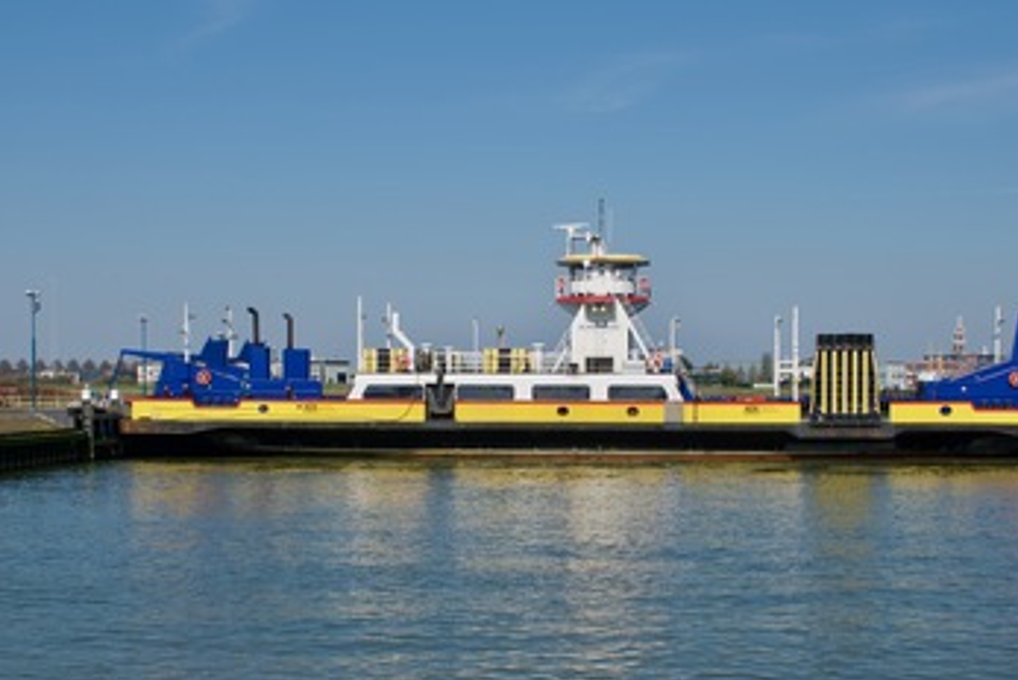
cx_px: 487
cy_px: 441
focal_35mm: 57
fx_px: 1613
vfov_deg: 23.7
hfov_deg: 35.0
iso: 100
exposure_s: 1/800
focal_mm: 15.73
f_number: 5.6
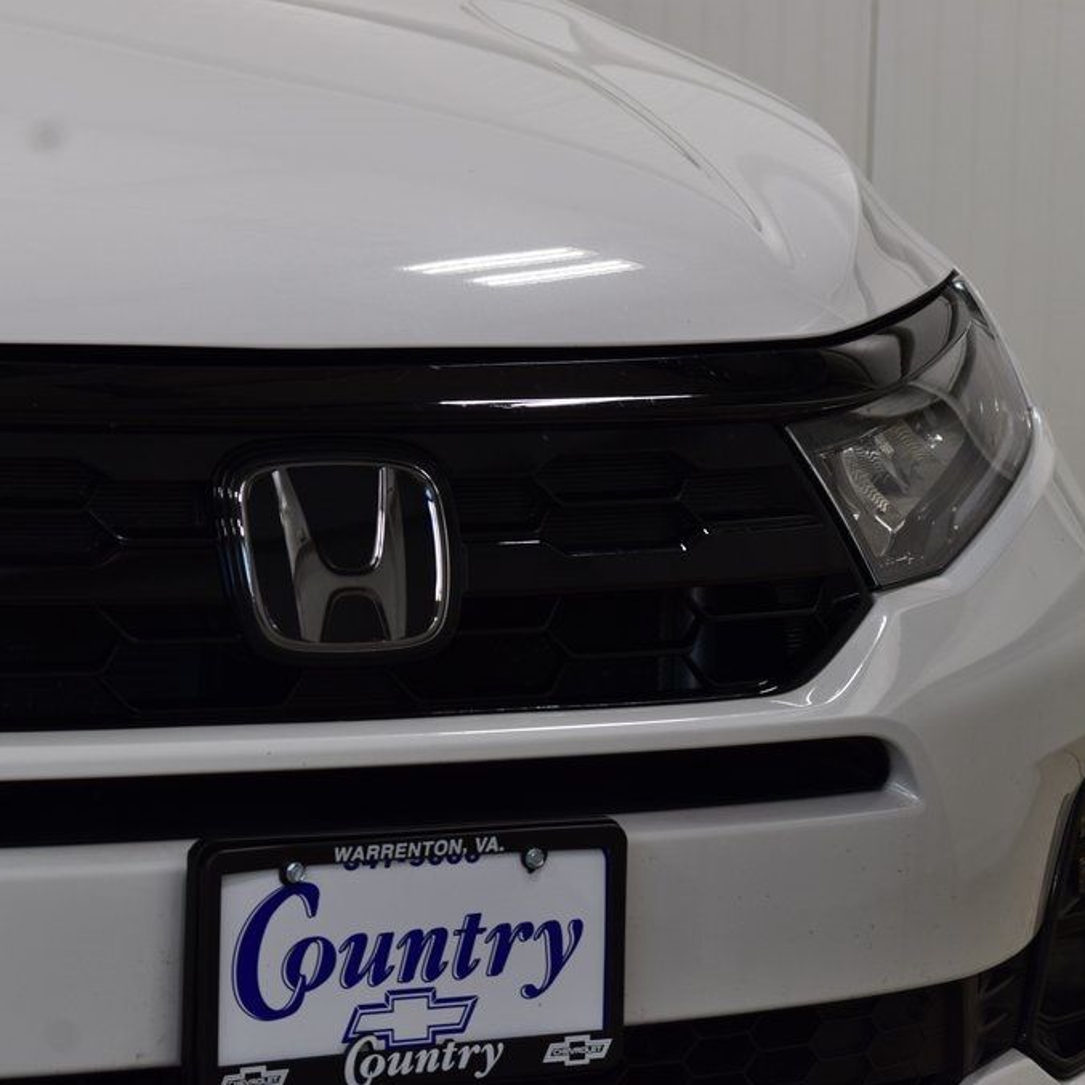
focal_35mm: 135
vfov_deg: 12.9
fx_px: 4787
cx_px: 410
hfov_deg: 12.9
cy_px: 546
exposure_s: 1/30
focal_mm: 70
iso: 400
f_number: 7.1
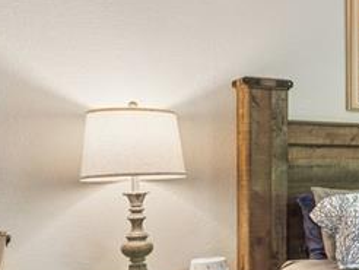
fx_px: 623
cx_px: 614
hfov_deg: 22.3
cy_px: 152
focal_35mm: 60
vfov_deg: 24.4
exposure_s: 1.6
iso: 100
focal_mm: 15
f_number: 11
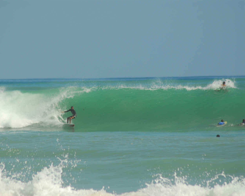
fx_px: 2821
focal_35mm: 389
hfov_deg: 5.0
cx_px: 101
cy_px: 98
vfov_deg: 4.0
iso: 200
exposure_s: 1/1250
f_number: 5.6
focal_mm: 230
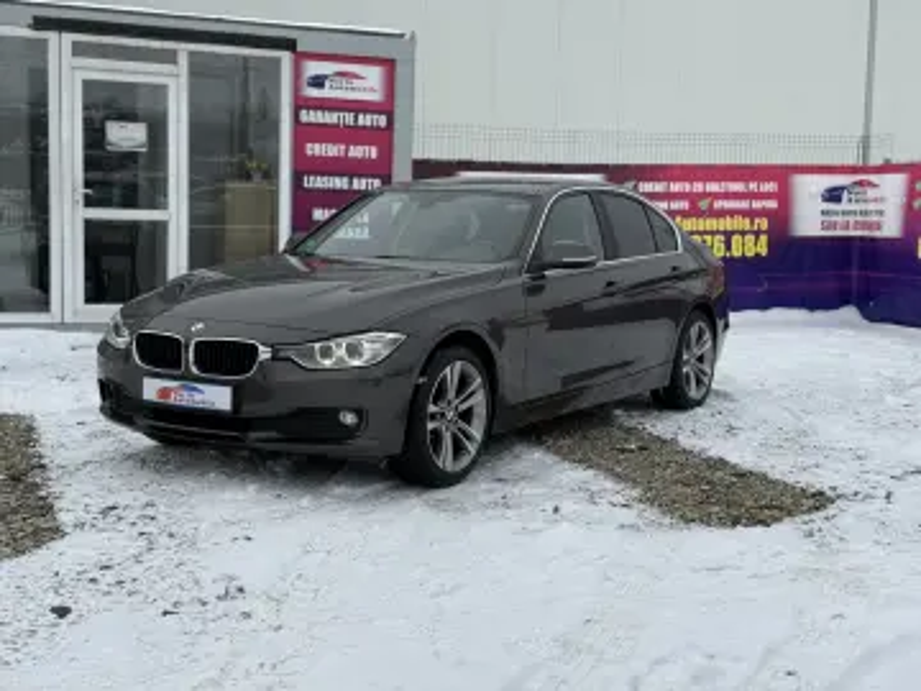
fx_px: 1277
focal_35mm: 48
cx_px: 460
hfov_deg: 39.7
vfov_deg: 30.3
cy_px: 346
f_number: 1.78
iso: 80
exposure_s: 1/4878
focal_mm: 6.76
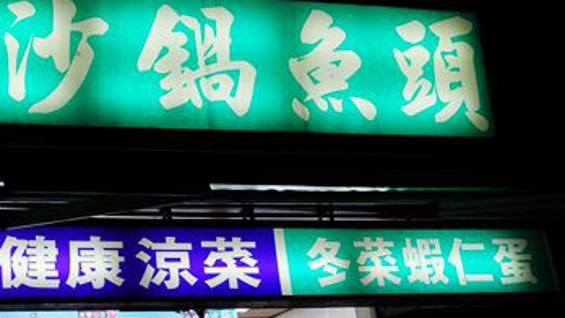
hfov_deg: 40.3
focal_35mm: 47
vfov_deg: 25.0
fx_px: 704
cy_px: 262
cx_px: 52
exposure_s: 1/40
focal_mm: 8.8
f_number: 2.8
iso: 125
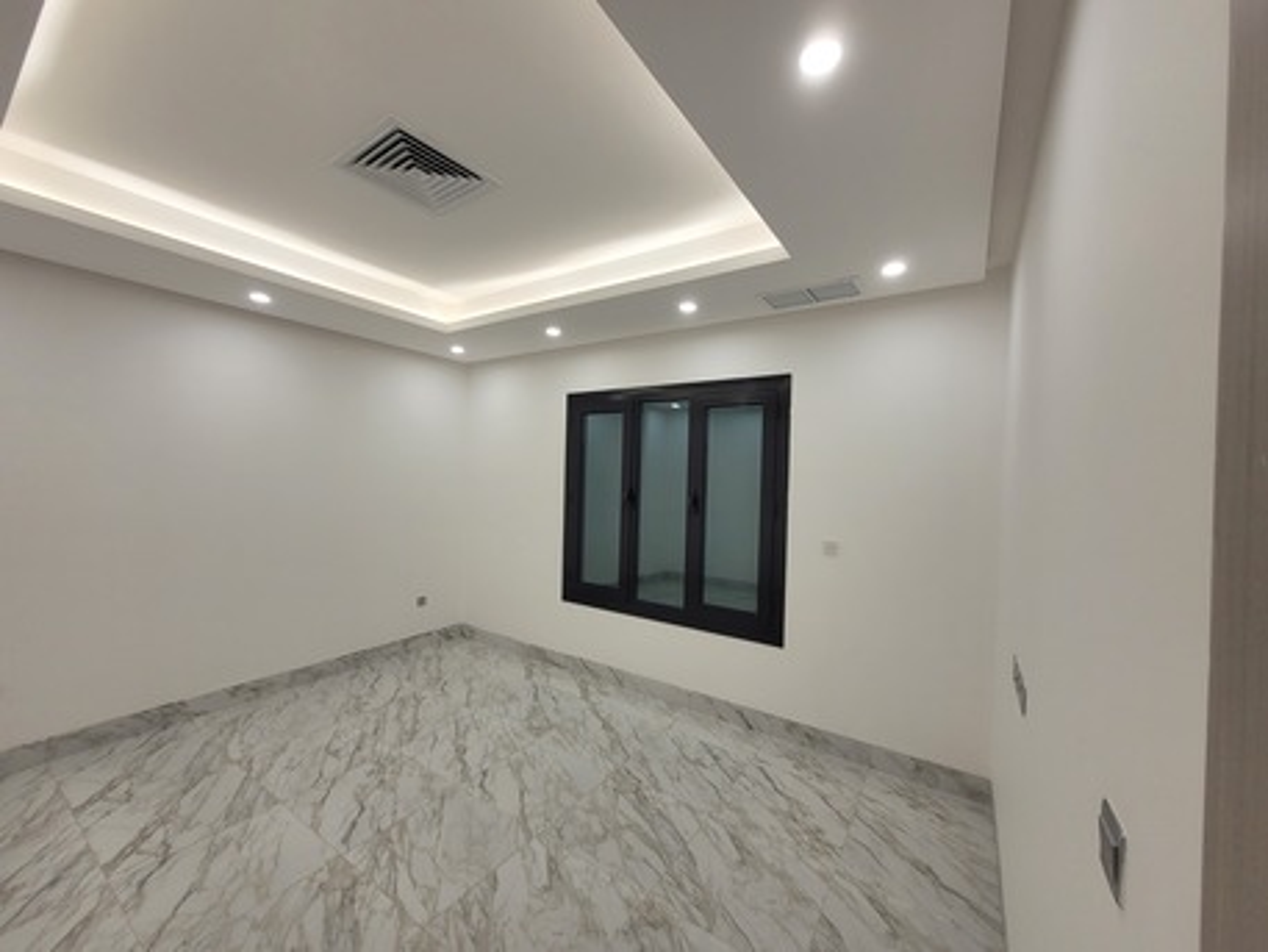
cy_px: 476
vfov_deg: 89.9
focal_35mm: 13
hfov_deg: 106.2
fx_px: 476
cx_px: 634
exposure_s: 1/100
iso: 80
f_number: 2.2
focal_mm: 1.74
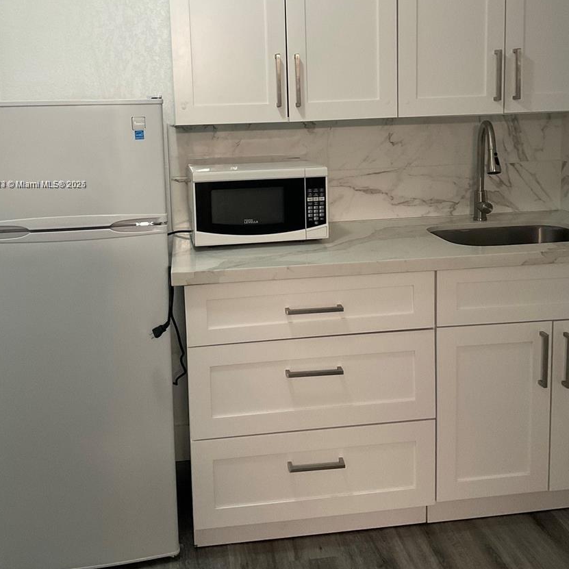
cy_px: 185
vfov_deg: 44.2
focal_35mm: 37
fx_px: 688
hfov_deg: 44.9
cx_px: 268
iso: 100
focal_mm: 3
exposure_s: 1/60
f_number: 1.8
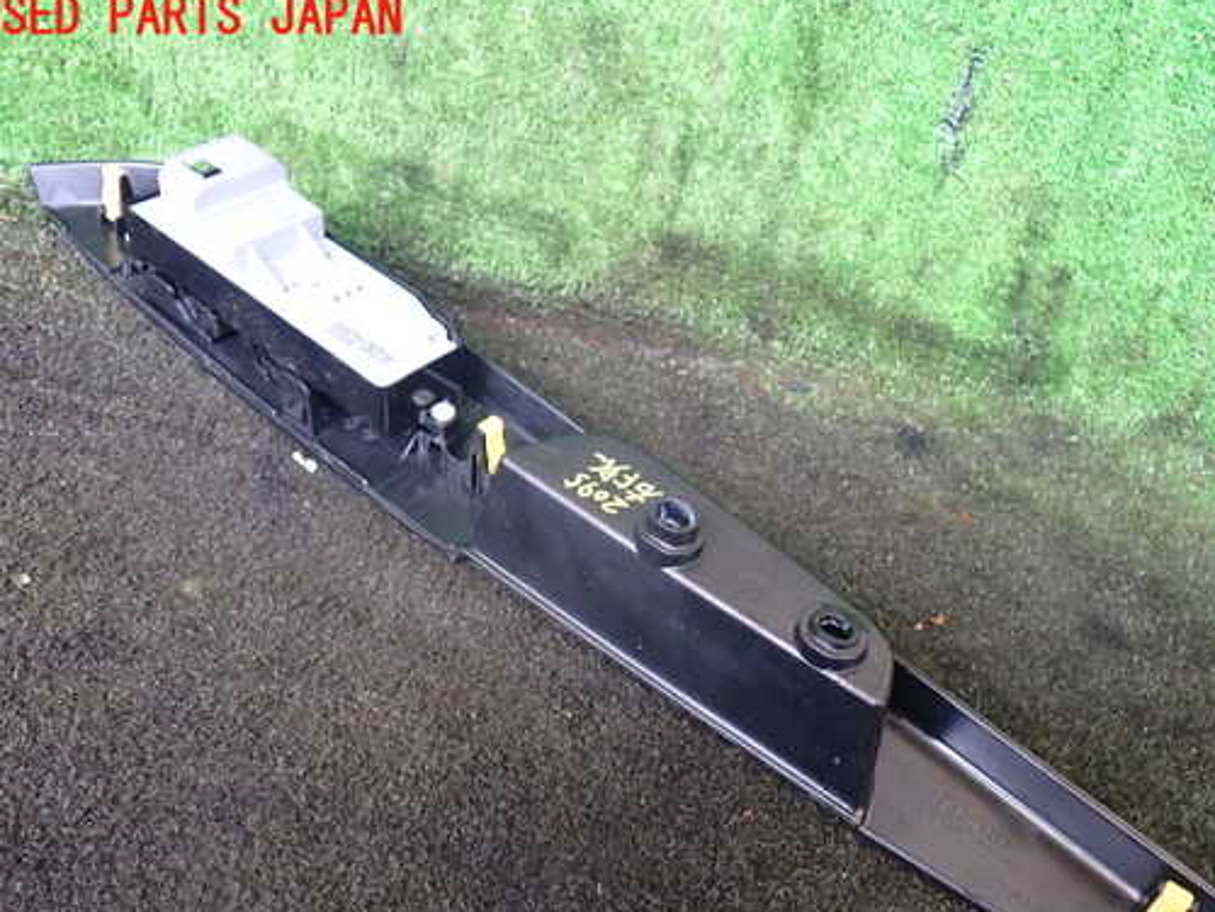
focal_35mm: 36
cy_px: 535
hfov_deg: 51.2
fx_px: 1264
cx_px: 690
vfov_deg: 39.5
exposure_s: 1/30
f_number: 2.3
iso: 200
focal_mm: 5.4
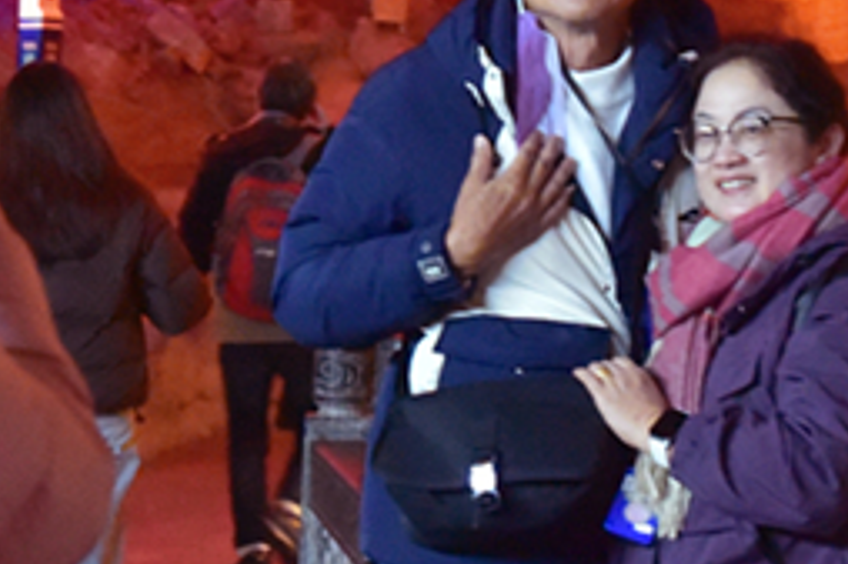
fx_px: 3766
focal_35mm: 160
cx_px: 414
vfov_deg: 8.5
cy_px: -22
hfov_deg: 12.8
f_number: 5.6
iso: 12800
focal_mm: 58
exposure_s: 1/15
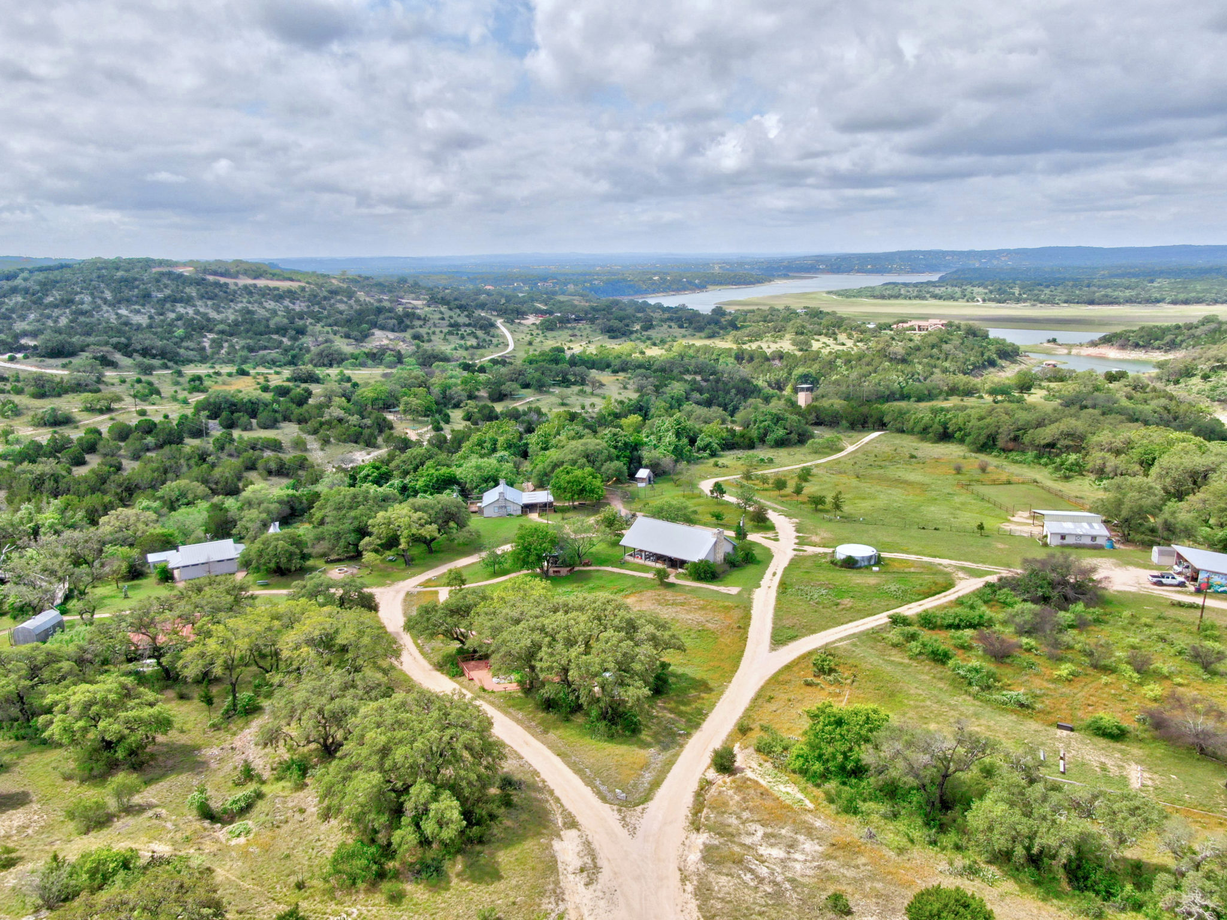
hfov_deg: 69.4
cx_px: 614
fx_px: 886
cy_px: 460
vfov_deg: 54.9
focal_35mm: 25
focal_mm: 4.5
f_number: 2.8
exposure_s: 1/1600
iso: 100
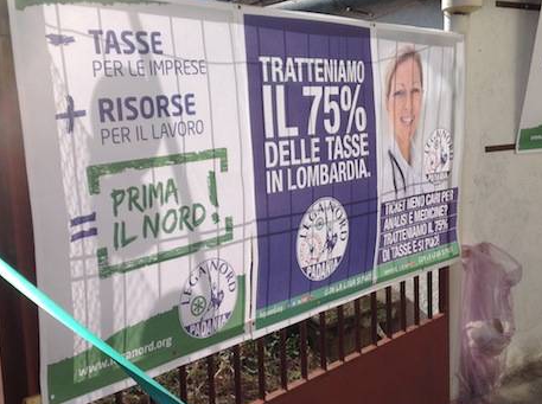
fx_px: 719
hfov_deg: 41.3
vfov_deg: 31.4
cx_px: 259
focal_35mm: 46
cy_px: 224
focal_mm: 4.28
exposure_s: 1/2326
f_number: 2.4
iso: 50
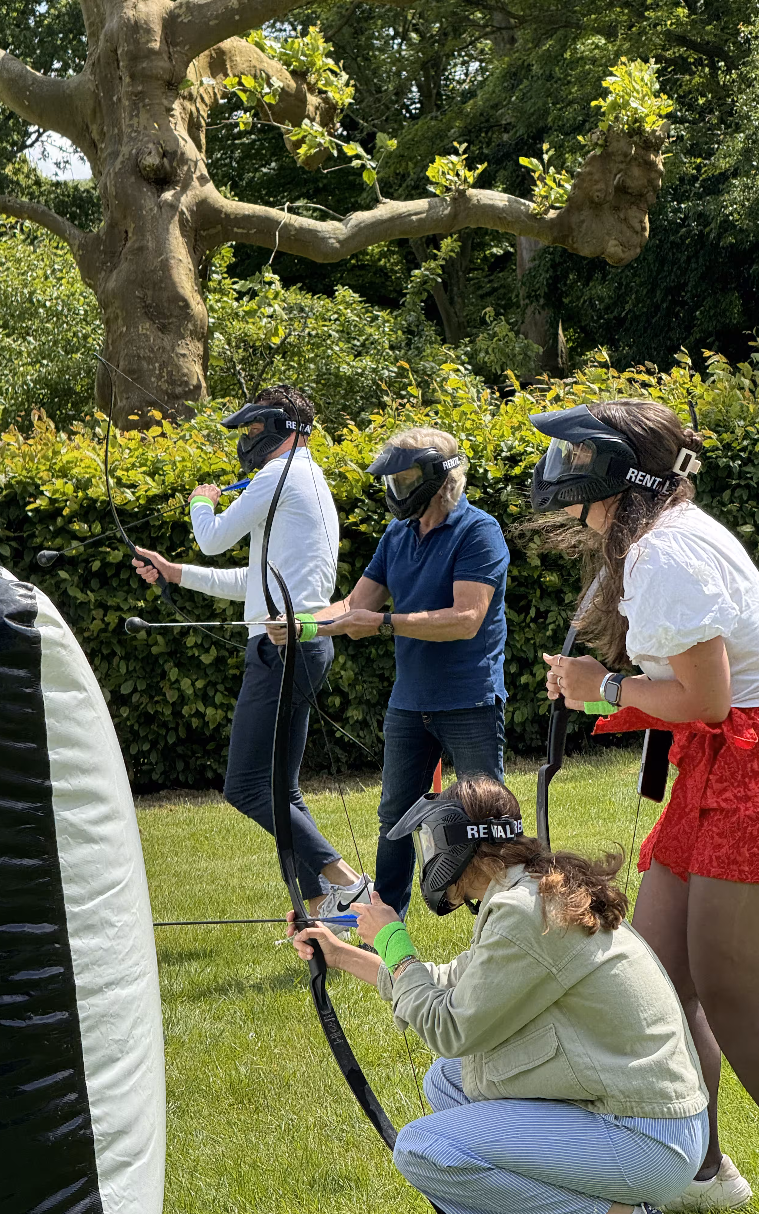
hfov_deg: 10.2
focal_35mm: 128
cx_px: 392
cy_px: 606
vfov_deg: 16.3
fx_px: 4237
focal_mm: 15.66
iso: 50
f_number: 2.8
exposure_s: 1/550
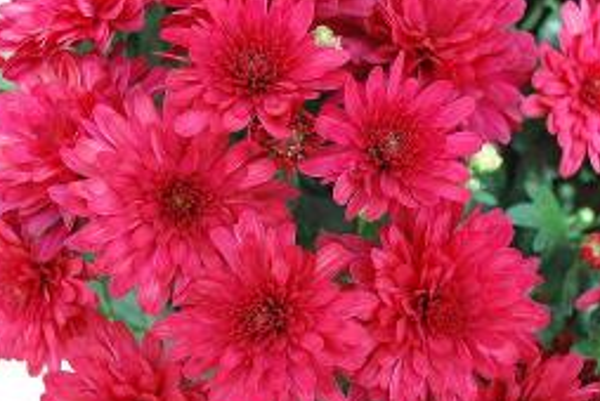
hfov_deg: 38.1
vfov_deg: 26.0
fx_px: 868
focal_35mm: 52
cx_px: 324
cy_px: 222
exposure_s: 1/60
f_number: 4.5
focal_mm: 22
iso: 200
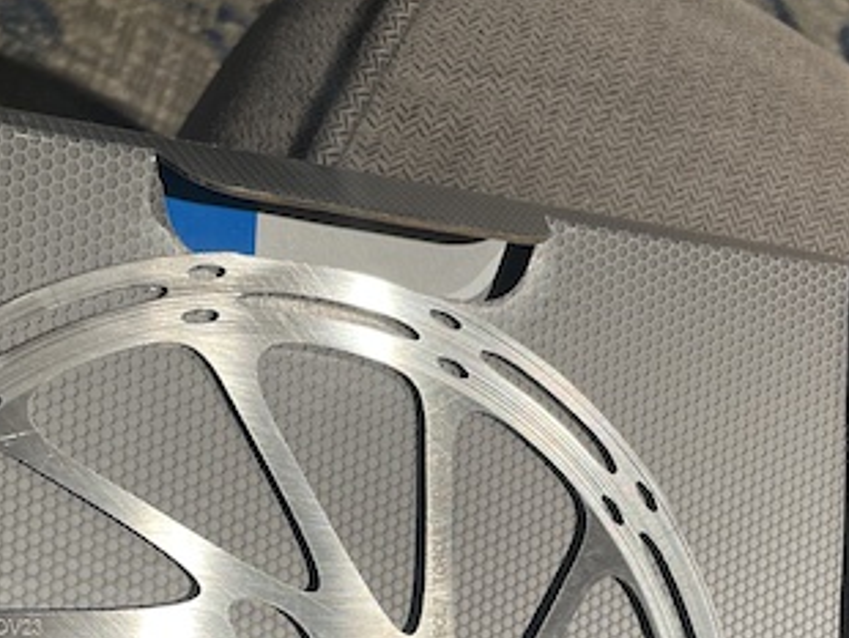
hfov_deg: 28.8
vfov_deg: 21.1
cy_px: 660
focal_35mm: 67
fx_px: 1645
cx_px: 282
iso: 64
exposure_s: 1/60
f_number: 1.6
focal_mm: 4.2
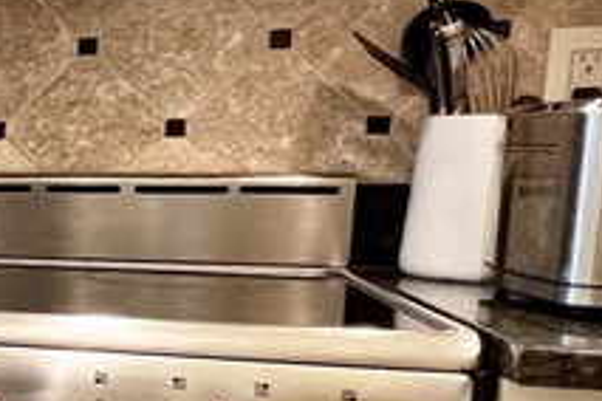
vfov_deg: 20.8
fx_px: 1087
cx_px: -469
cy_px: 299
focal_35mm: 65
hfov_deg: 21.2
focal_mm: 1.57
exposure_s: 1/60
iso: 160
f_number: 1.8
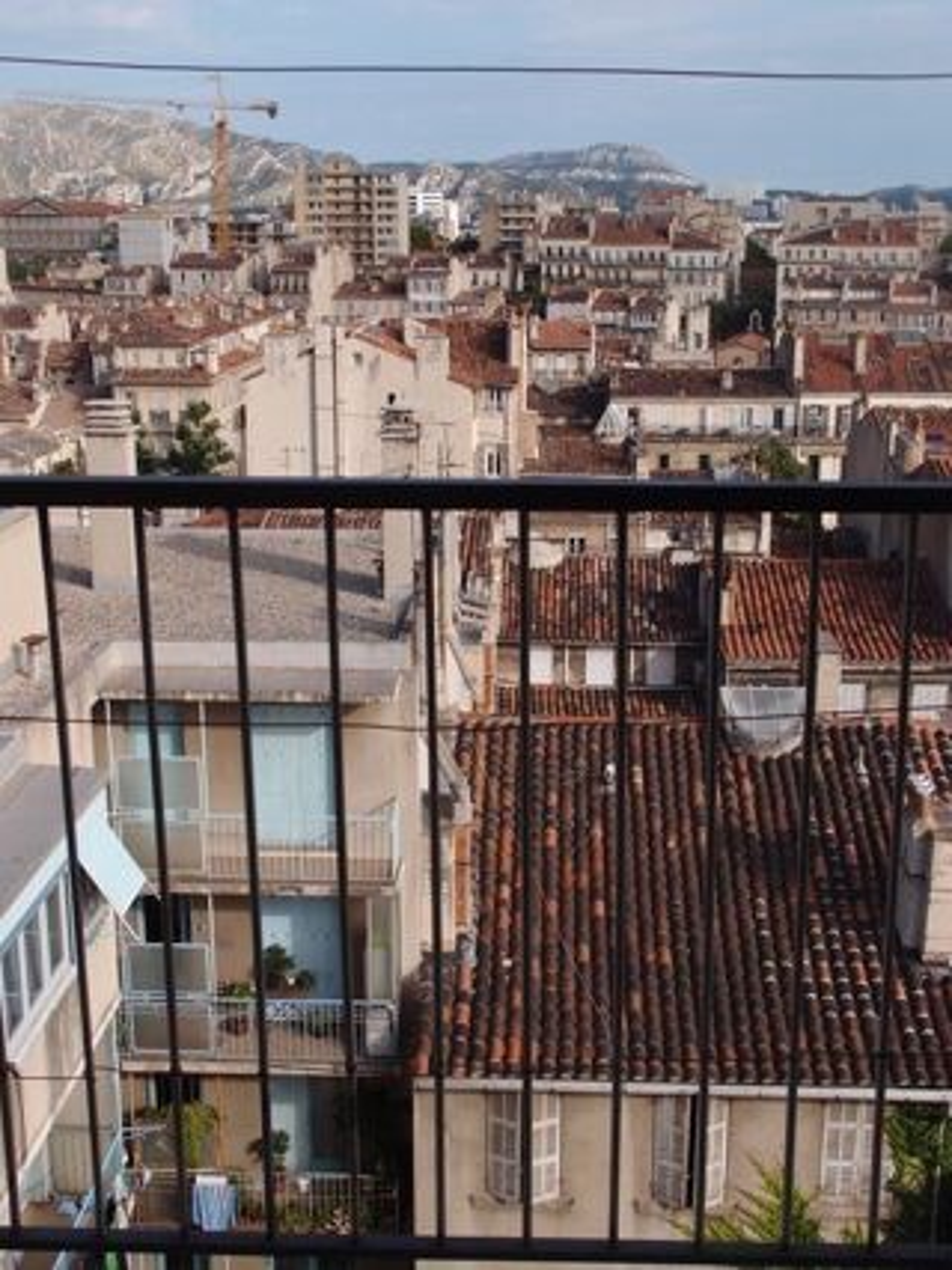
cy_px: 635
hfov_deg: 35.1
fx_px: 1504
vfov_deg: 45.8
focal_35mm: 41
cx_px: 476
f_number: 4
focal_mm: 8.99
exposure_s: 1/800
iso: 100
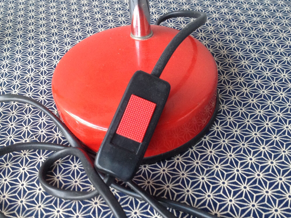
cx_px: 149
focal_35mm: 45
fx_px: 378
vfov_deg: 32.1
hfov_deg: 42.1
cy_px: 107
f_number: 2.4
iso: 200
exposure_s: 1/15
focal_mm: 4.28
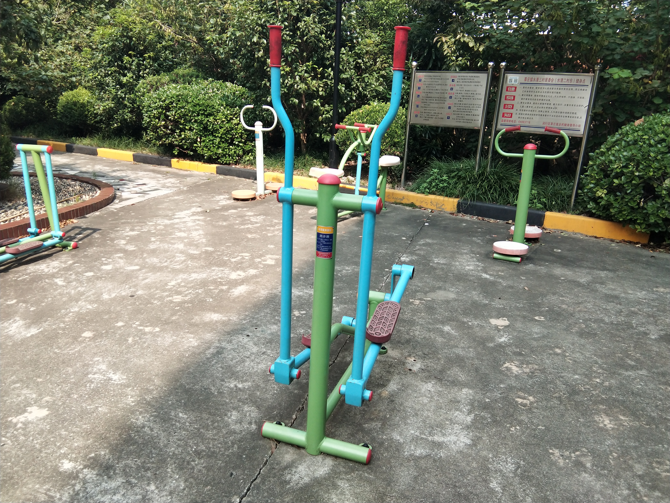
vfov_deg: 45.4
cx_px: 335
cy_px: 252
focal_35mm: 31
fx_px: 600
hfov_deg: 58.4
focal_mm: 3.69
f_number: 2.2
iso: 50
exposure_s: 1/398
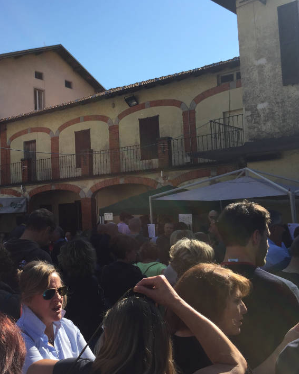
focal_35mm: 41
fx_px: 453
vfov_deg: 44.7
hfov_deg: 35.5
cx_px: 67
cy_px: 172
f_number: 2.2
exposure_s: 1/1647
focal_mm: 4.15
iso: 32
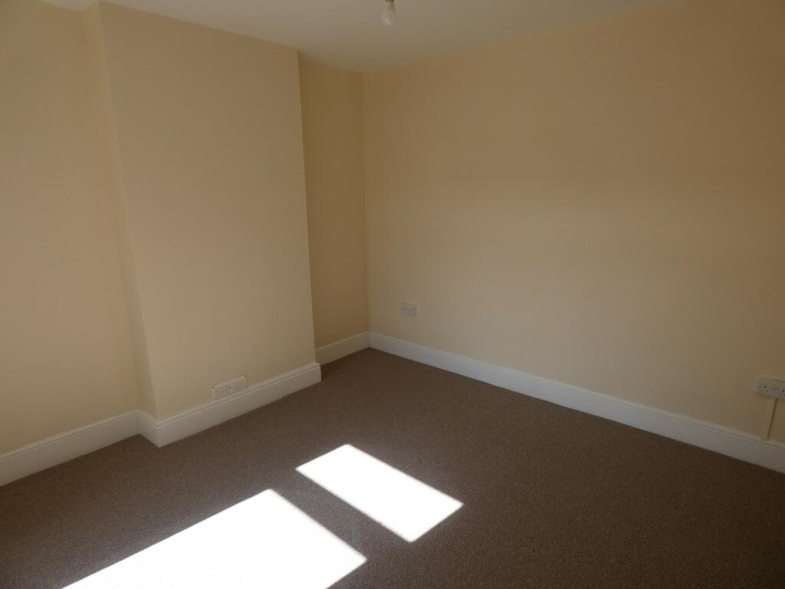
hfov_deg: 81.7
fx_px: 454
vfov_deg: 66.0
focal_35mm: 20
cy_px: 294
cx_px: 392
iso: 80
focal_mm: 3.6
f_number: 2.8
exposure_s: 1/250
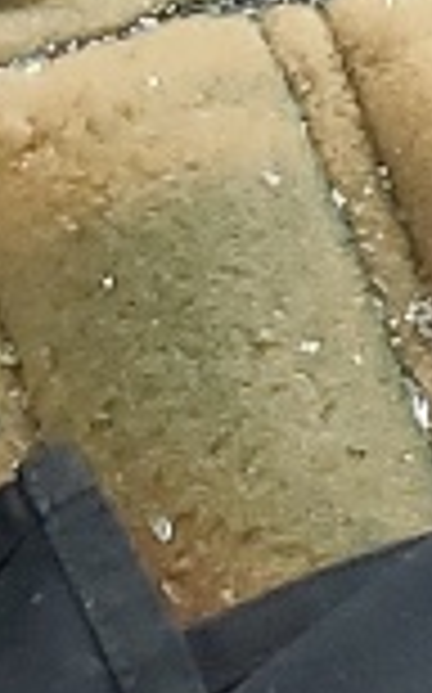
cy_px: -1656
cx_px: 837
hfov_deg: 4.5
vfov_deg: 6.5
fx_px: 5398
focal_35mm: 286
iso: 57
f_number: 1.5
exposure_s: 1/120
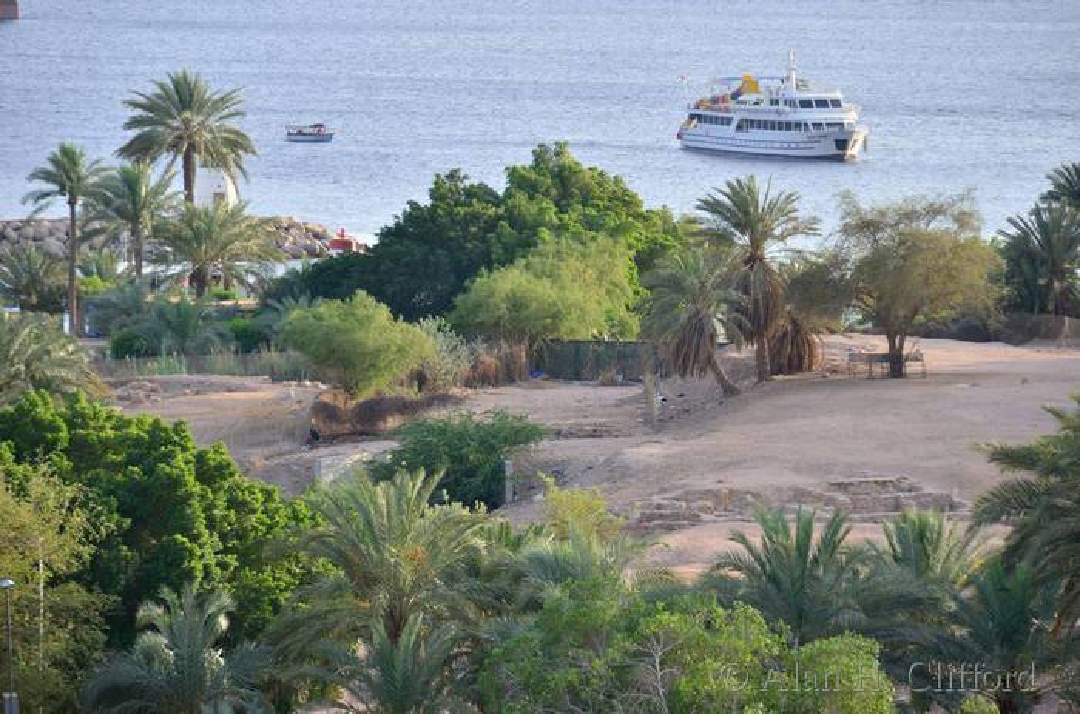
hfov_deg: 9.2
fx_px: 6733
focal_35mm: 225
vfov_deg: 6.1
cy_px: 357
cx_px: 540
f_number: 5.6
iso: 125
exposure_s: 1/200
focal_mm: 150
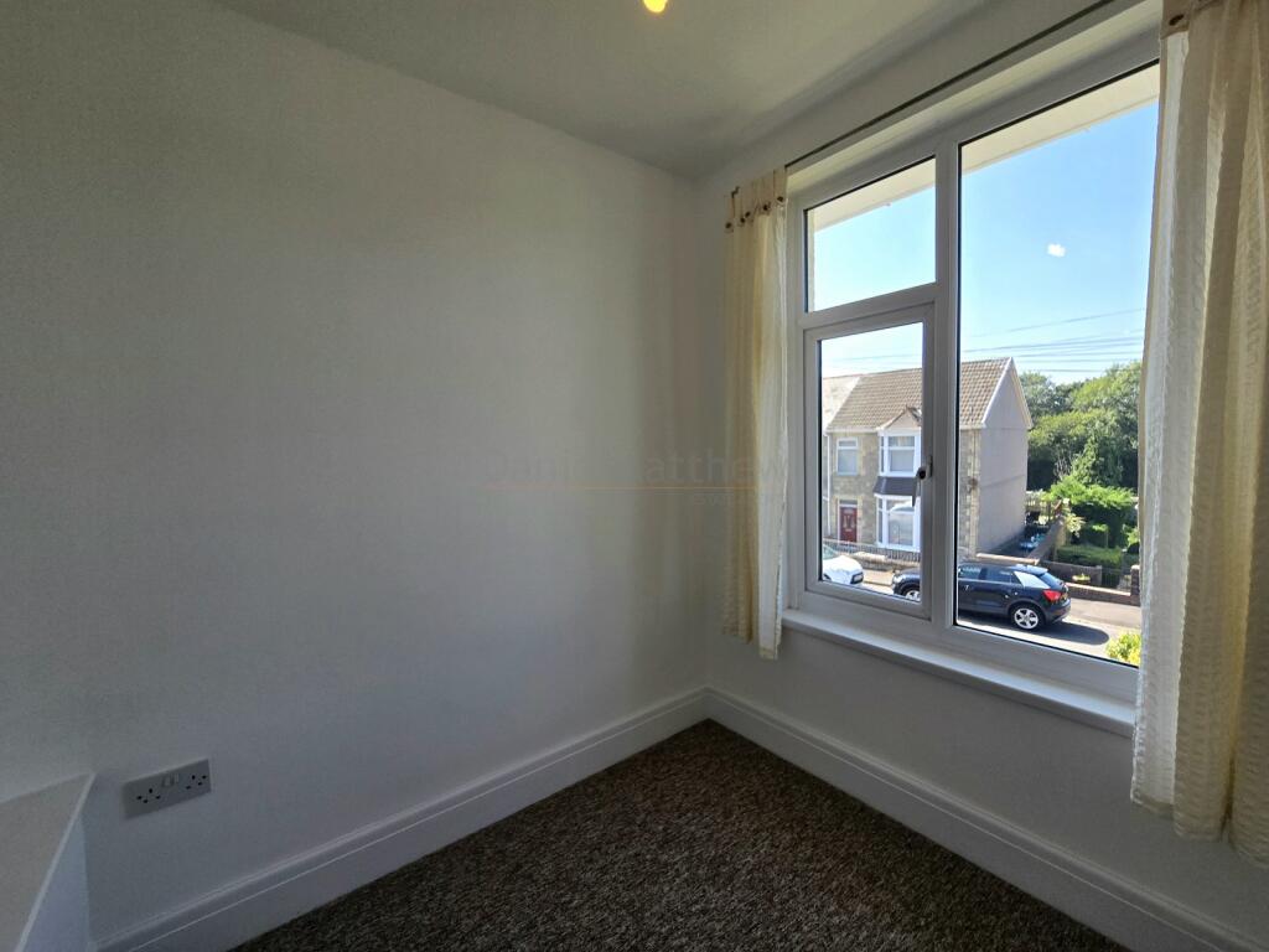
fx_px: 477
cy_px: 476
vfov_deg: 89.9
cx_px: 634
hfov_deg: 106.2
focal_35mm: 13
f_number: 2.2
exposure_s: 1/556
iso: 50
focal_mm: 2.2
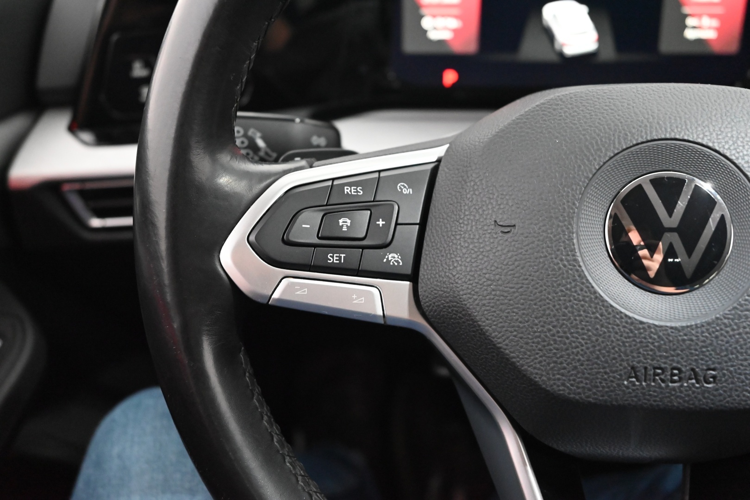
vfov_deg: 36.9
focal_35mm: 36
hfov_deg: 53.1
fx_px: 750
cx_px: 375
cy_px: 250
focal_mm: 36
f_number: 5
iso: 8000
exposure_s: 1/60
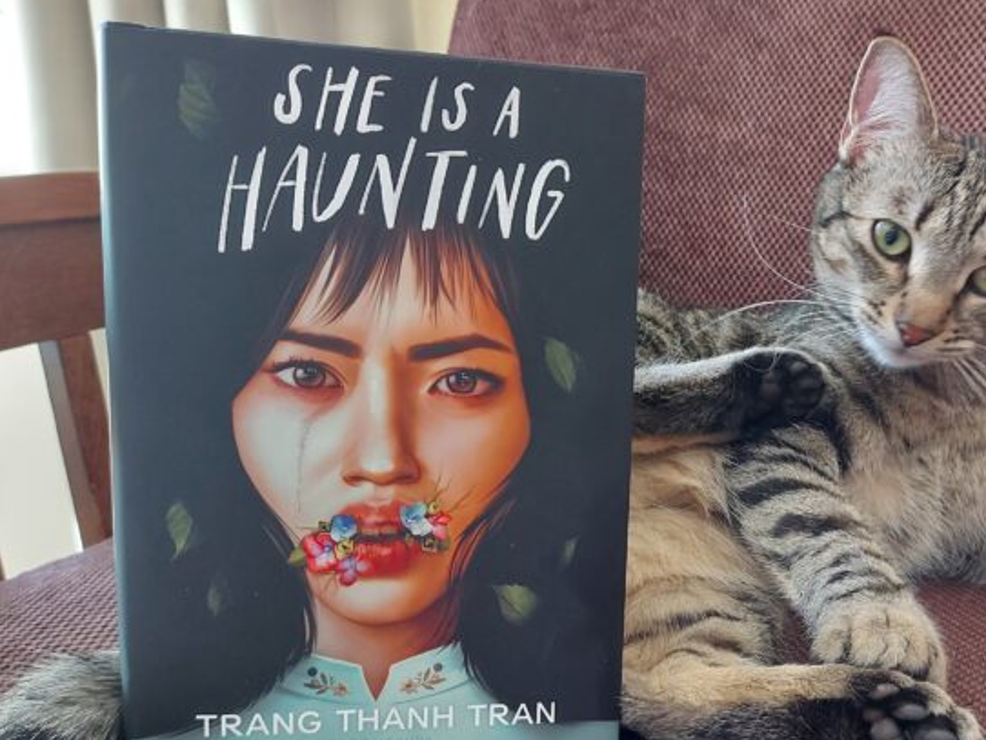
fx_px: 969
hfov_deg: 52.8
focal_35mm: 34
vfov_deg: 41.7
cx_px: 668
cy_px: 427
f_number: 1.8
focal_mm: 5.23
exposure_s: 1/40
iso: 250
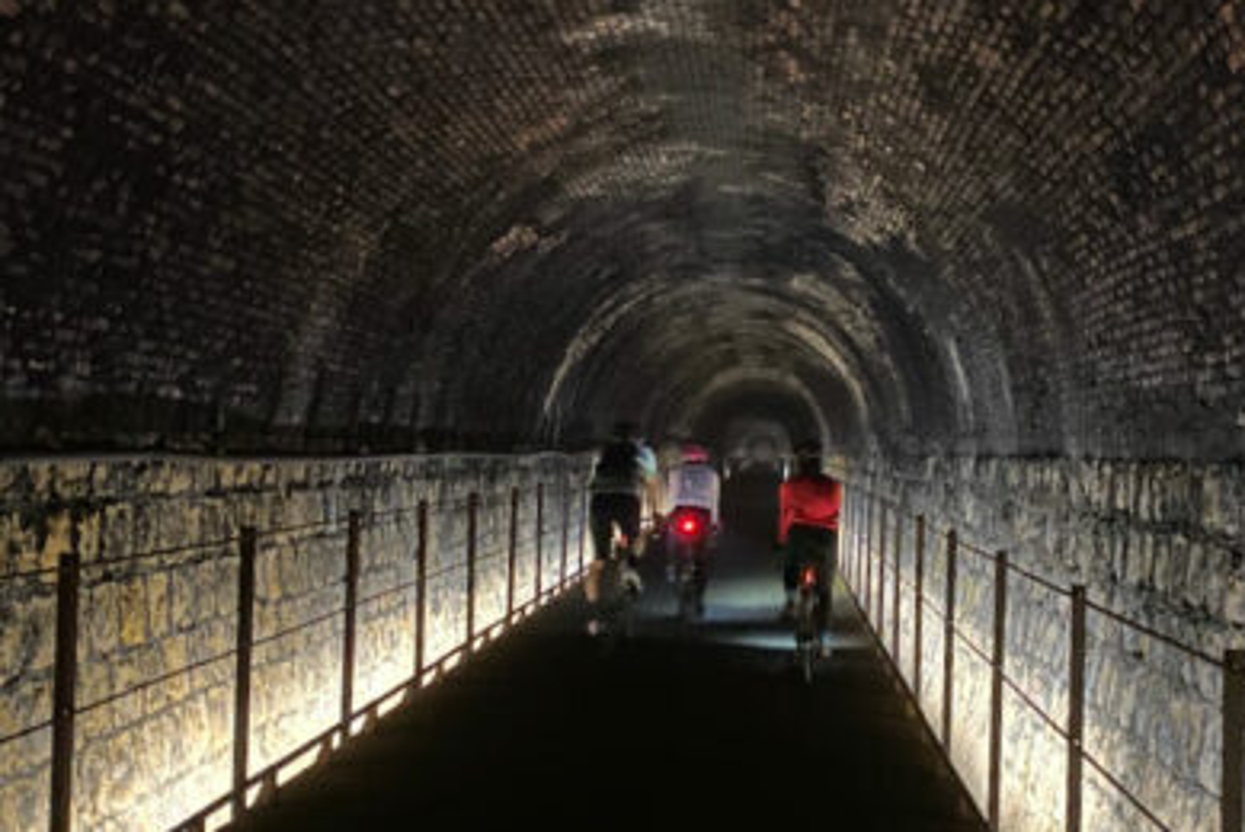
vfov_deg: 27.0
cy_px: 400
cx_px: 819
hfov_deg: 39.2
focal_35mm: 50
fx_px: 1730
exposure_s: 1/12
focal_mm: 4.25
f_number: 1.8
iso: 500
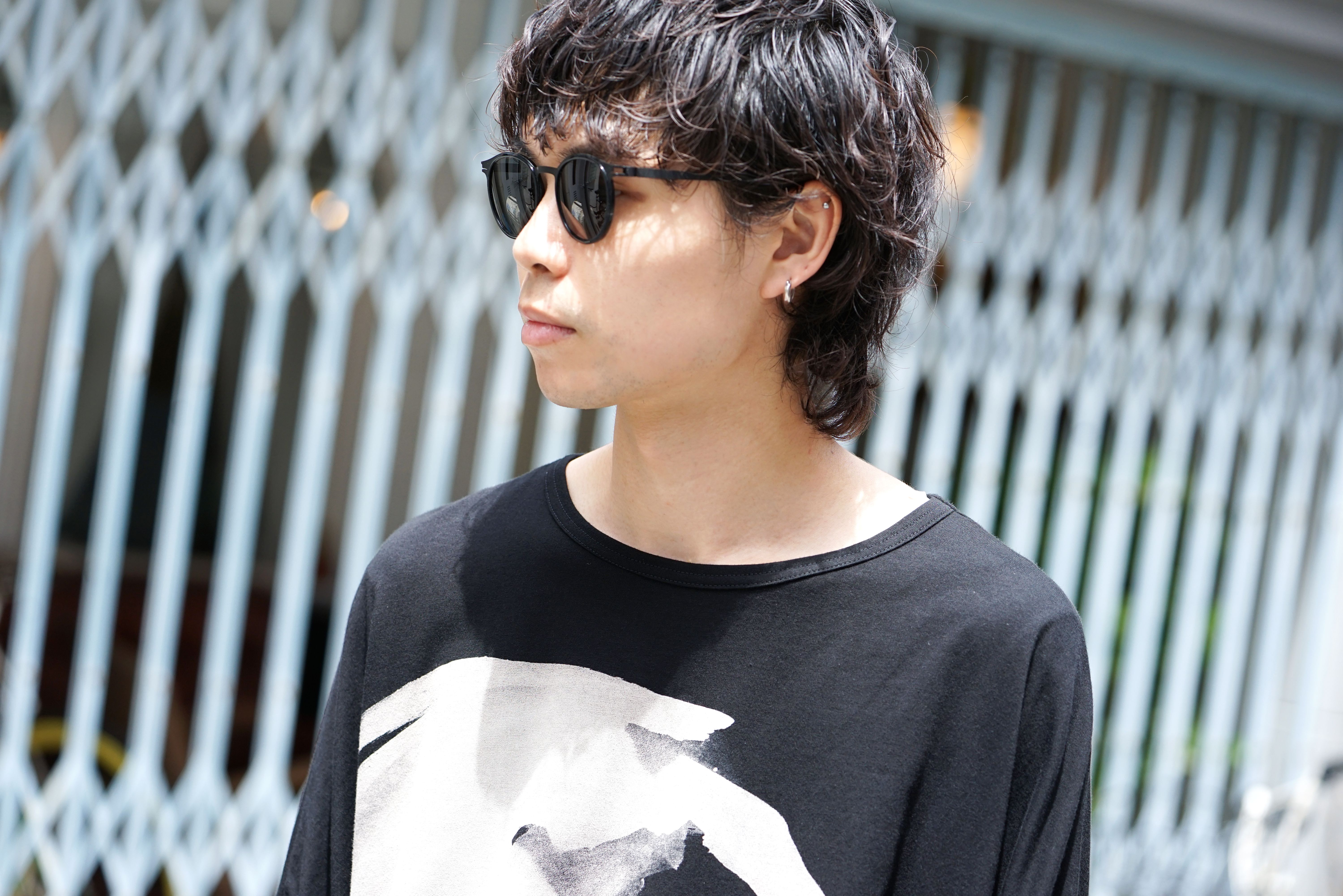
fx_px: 3357
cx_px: 672
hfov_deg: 22.6
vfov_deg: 15.2
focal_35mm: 90
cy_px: 448
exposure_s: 1/640
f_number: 4
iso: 400
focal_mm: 90
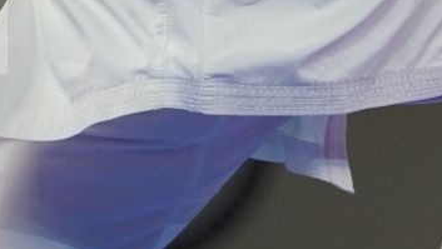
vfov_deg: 1.1
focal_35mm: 1068
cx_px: 740
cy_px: -484
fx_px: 12524
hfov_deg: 2.0
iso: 1600
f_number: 2.8
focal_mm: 200
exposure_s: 1/1000
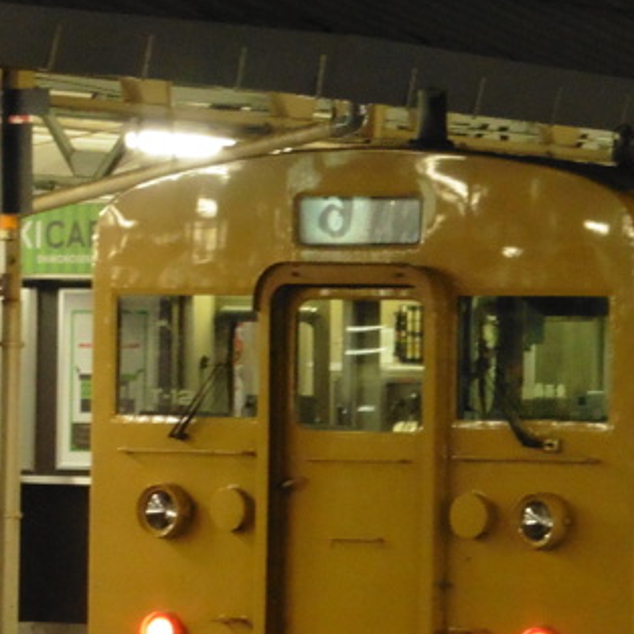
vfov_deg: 6.7
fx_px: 5388
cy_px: 525
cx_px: 847
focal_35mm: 260
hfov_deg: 6.7
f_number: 5.2
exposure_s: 1/8
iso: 500
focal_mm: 16.1
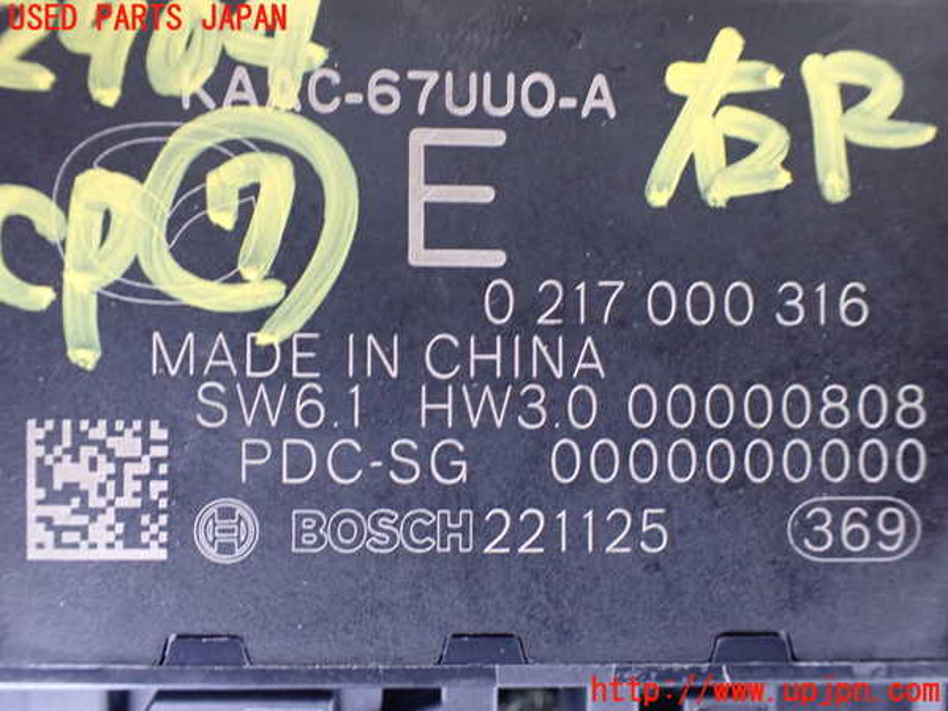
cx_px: 474
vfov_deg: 46.8
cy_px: 356
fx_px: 822
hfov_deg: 60.0
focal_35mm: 30
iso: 800
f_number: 2.3
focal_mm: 5.4
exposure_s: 1/30
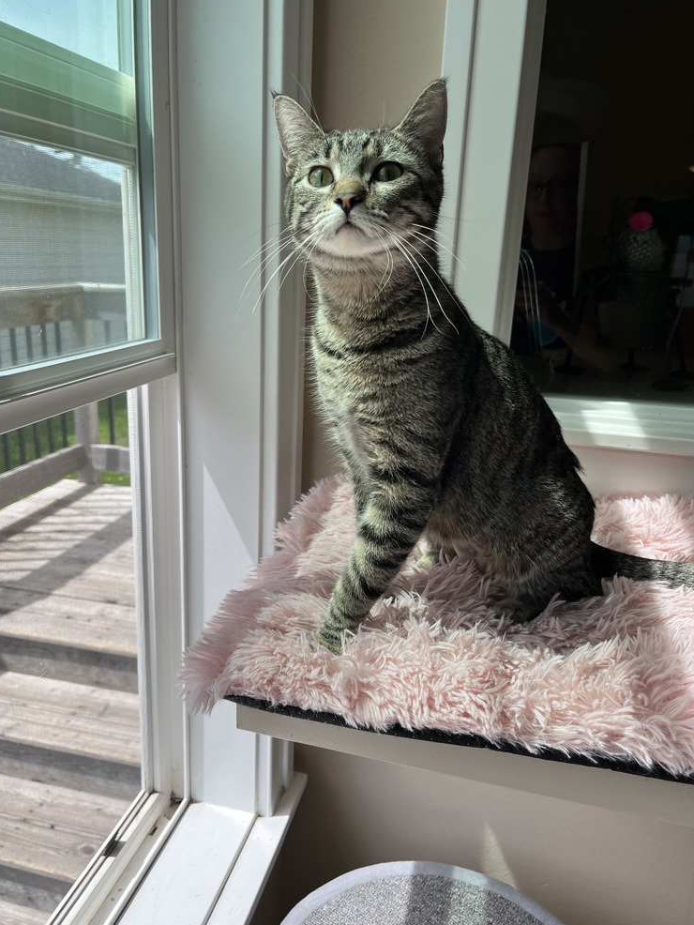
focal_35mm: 27
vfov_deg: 65.3
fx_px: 721
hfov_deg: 51.4
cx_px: 339
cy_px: 458
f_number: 1.6
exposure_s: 1/1046
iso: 50
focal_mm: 5.1
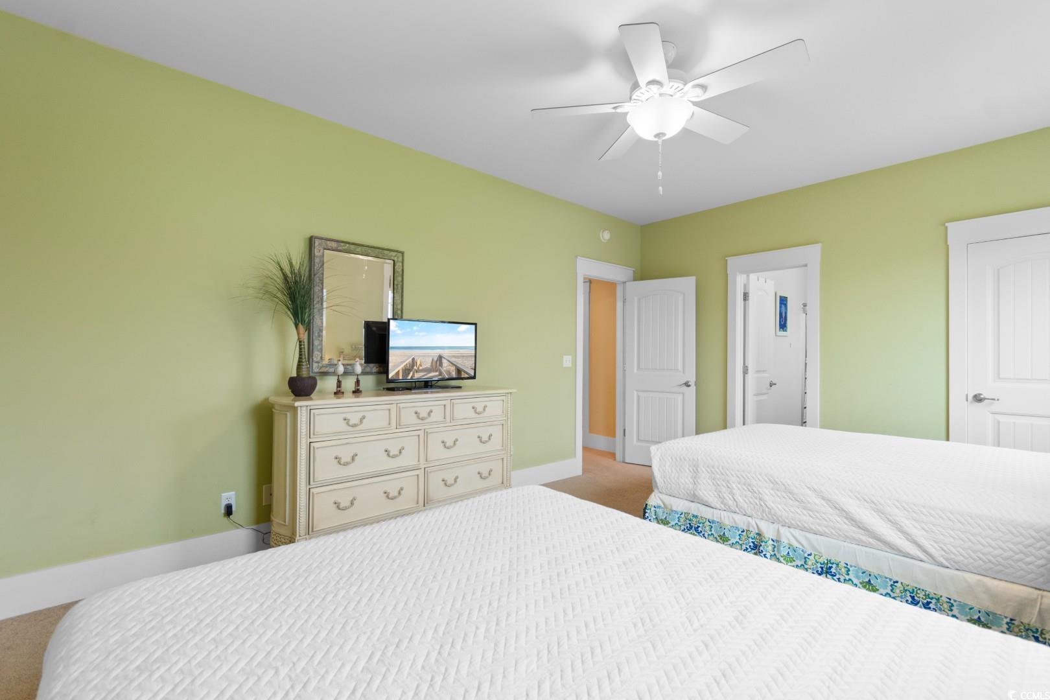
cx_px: 525
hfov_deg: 100.4
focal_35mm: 15
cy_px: 350
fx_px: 437
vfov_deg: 77.3
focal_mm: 10
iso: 100
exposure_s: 1
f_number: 4.5
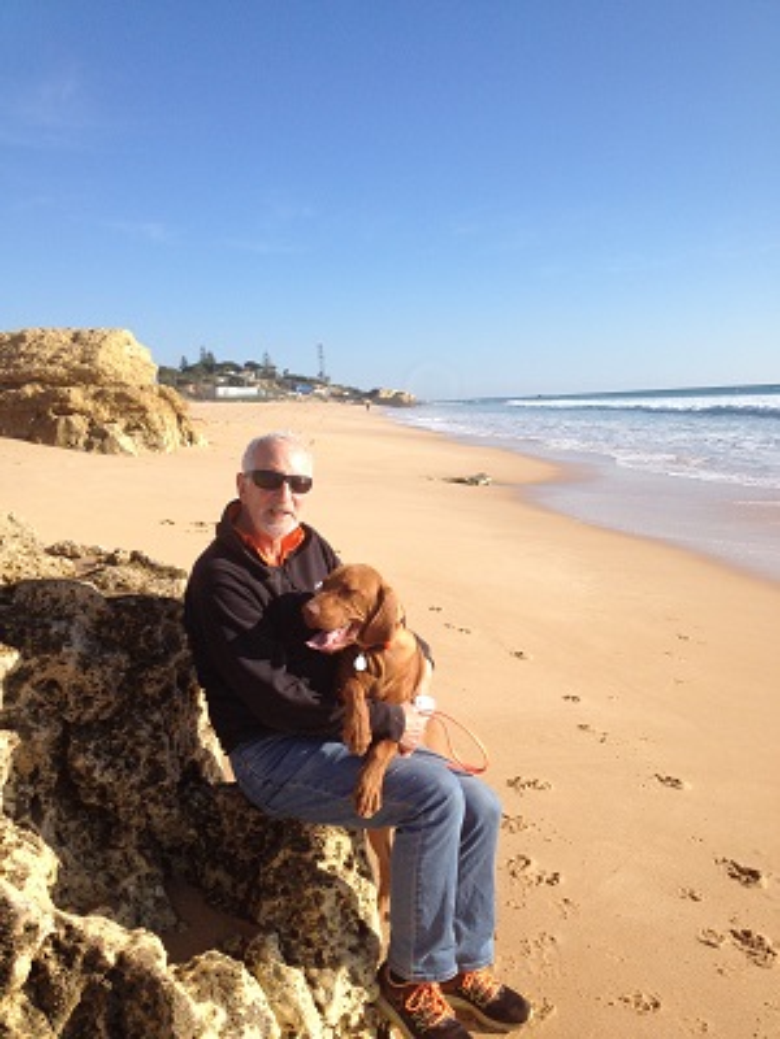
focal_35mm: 35
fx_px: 1052
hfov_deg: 40.7
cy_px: 520
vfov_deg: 52.6
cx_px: 390
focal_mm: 4.28
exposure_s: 1/1783
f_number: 2.4
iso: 50
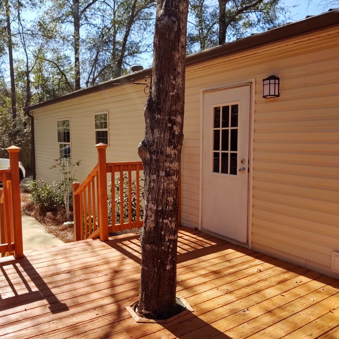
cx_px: 170
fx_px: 355
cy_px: 168
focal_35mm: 32
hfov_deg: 51.1
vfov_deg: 51.1
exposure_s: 1/2285
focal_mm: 4.75
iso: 100
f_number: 1.7
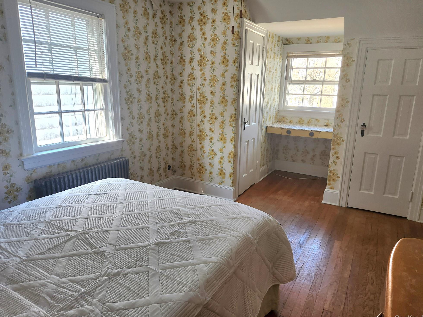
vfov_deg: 56.8
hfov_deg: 71.6
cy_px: 158
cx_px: 218
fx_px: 293
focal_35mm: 24
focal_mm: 5.4
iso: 100
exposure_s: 1/182
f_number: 1.8
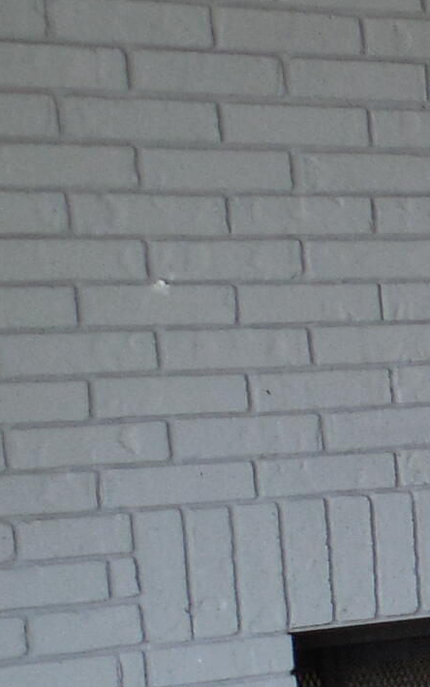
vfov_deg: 18.1
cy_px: 687
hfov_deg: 8.8
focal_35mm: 112
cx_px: 1433
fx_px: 2099
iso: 125
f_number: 3.3
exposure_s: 1/40
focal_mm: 4.5
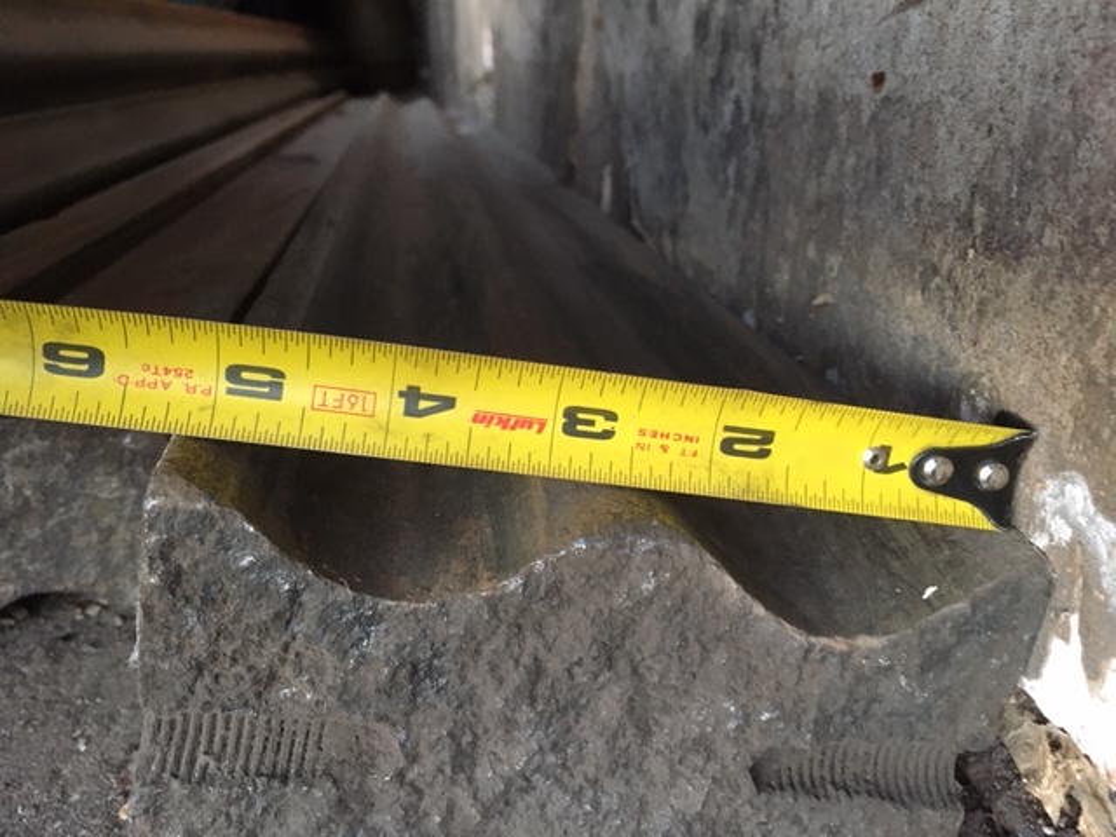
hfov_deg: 61.7
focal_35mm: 29
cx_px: 558
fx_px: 935
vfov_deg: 48.2
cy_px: 418
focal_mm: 4.15
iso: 200
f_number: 2.2
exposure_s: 1/30
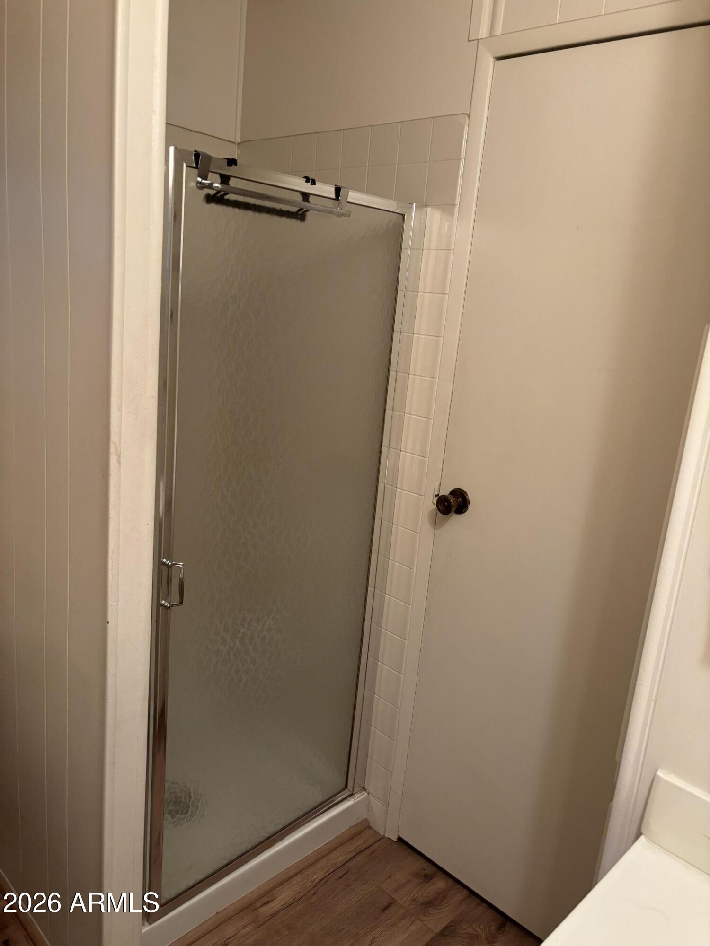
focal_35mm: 26
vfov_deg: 67.3
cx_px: 355
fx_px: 711
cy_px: 473
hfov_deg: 53.1
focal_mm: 5.96
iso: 250
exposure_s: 1/60
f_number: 1.6
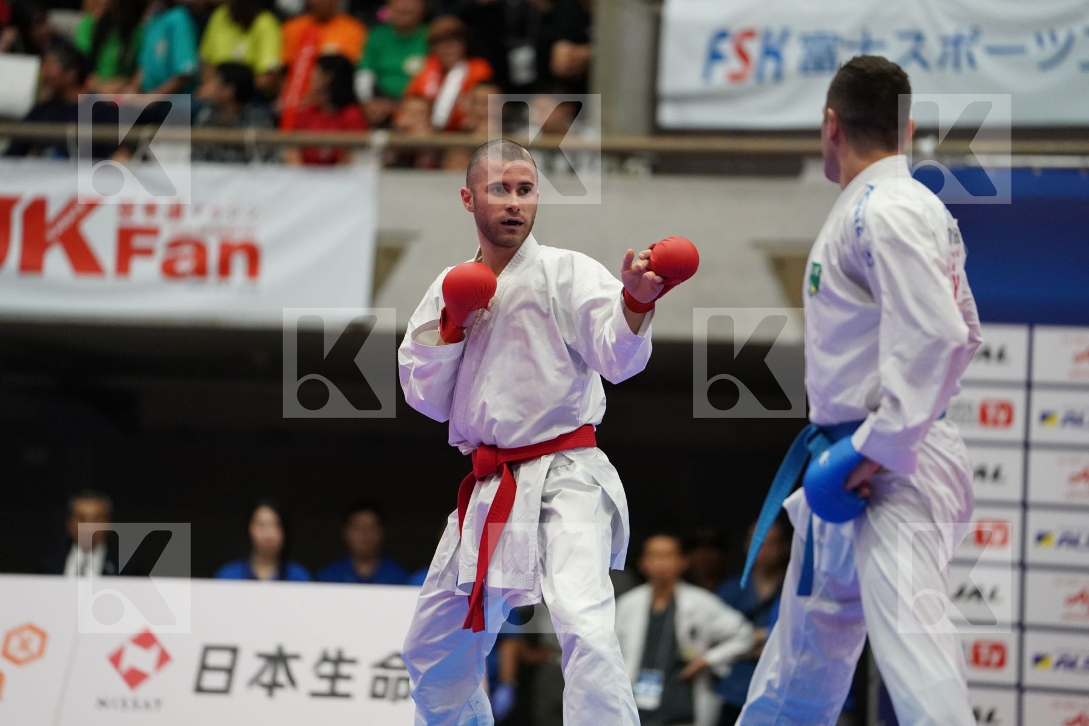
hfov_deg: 10.3
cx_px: 544
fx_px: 6050
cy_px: 363
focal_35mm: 200
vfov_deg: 6.9
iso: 4000
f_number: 2.8
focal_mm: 200
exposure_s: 1/1000
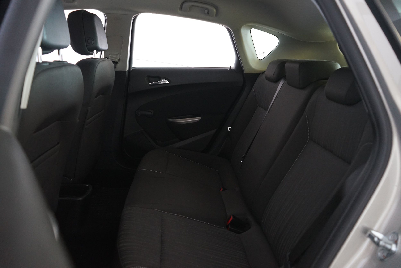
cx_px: 200
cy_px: 134
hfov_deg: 65.5
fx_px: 312
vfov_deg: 46.4
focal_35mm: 28
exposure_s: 1/10
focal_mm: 28
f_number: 4
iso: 2500
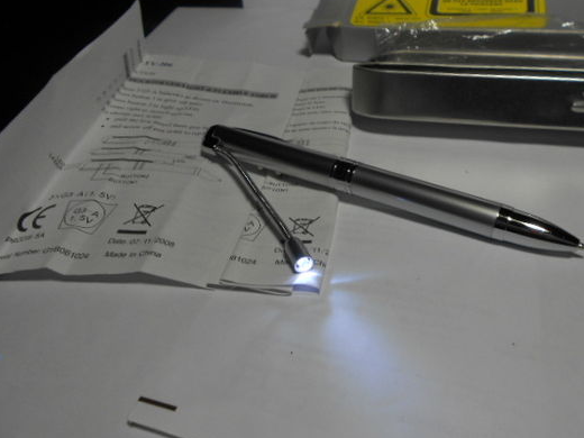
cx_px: 330
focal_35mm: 30
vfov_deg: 46.7
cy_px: 245
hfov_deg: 59.8
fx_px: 506
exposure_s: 1/50
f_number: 3.2
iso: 80
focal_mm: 4.6
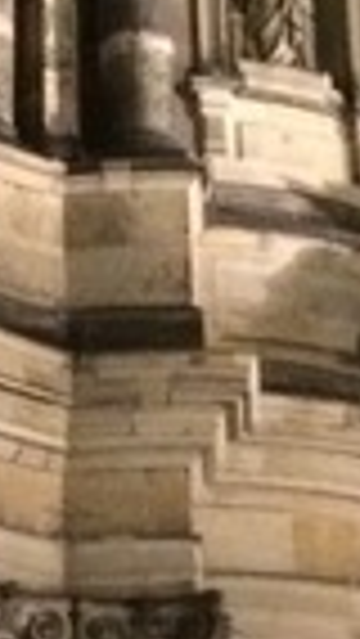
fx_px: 2898
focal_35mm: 171
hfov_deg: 7.1
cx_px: 4
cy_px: 0
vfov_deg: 12.4
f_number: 2.2
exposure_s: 1/17
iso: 640
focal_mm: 4.15
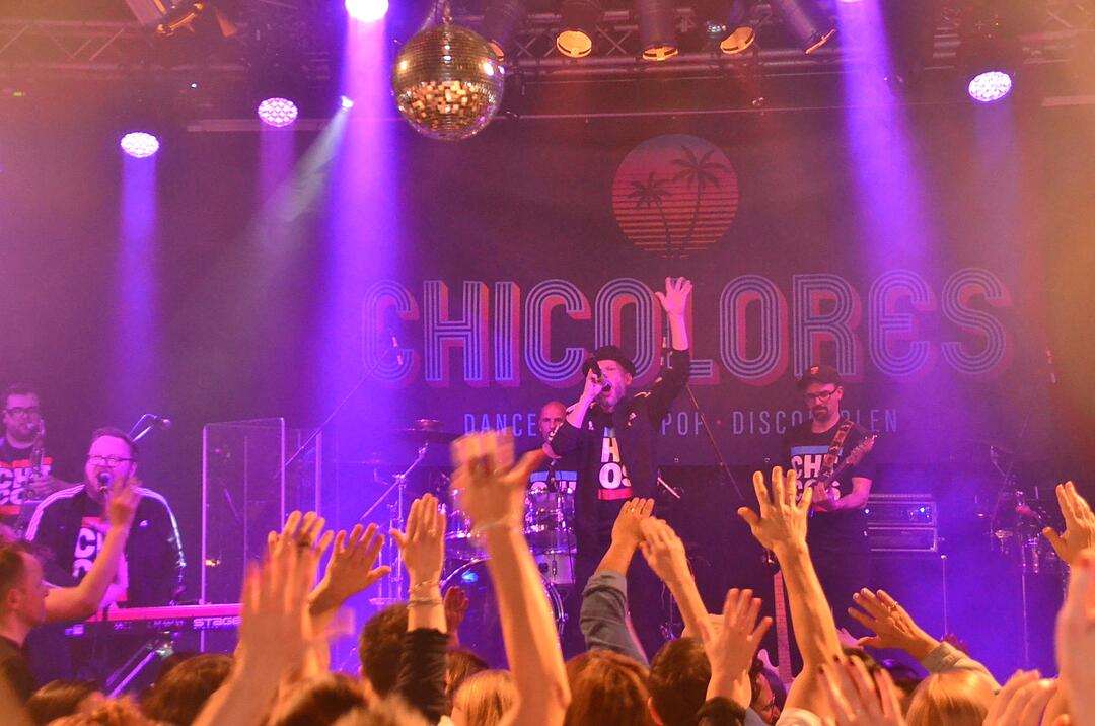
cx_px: 548
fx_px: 1913
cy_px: 363
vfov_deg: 21.5
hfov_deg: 31.9
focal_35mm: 63
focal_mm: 42
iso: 3200
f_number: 5.6
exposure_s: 1/100
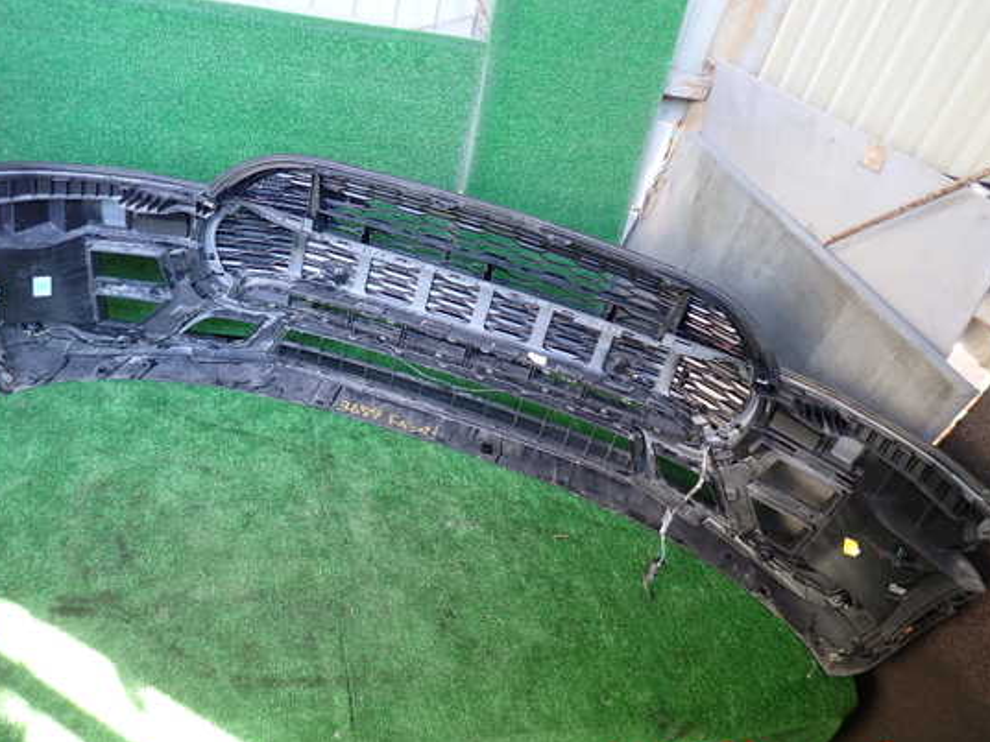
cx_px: 473
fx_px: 801
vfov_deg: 49.7
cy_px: 369
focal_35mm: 28
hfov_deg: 63.4
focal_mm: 4.5
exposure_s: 1/60
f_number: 2
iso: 200
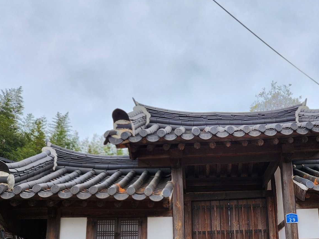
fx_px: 369
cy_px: 201
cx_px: 232
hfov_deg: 45.5
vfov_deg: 34.5
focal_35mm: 40
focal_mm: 5.4
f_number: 1.8
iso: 20
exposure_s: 1/400
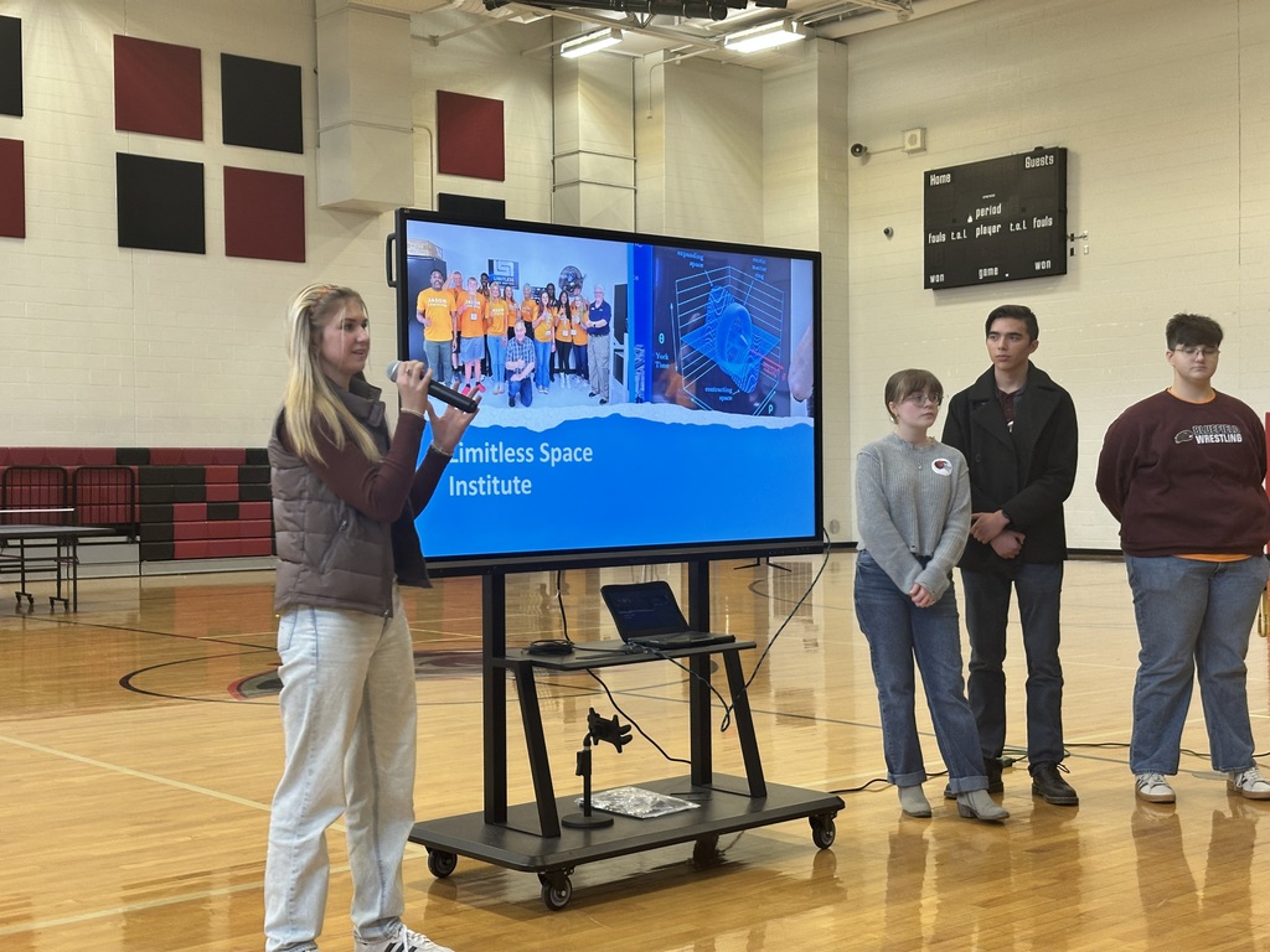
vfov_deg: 30.3
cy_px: 476
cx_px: 635
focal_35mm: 48
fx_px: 1761
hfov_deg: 39.7
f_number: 1.78
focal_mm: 6.86
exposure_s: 1/60
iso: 125
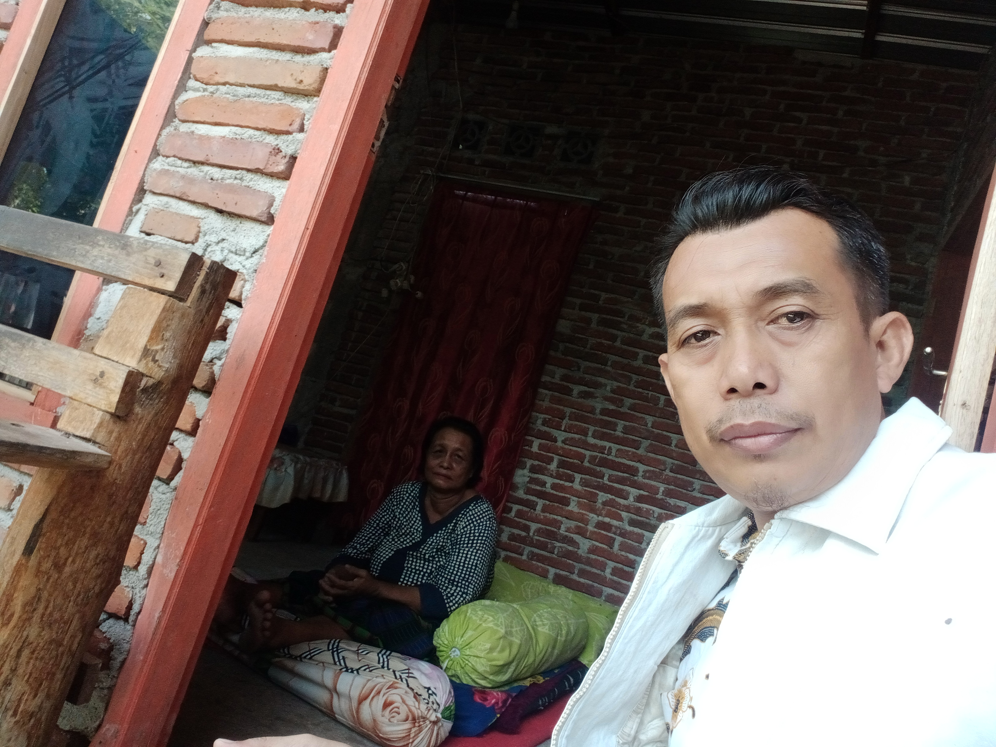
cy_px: 374
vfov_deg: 51.4
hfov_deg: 65.3
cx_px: 498
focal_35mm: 27
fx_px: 777
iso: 130
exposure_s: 1/100
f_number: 2
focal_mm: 2.75
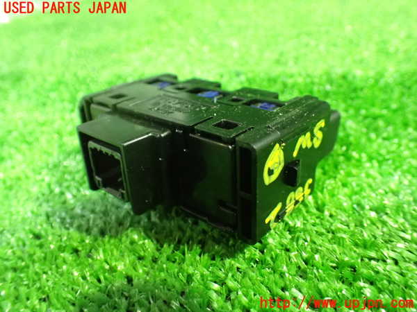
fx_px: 361
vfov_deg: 46.8
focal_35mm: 30
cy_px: 156
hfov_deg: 60.0
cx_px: 208
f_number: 2.3
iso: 1600
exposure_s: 1/30
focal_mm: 5.4
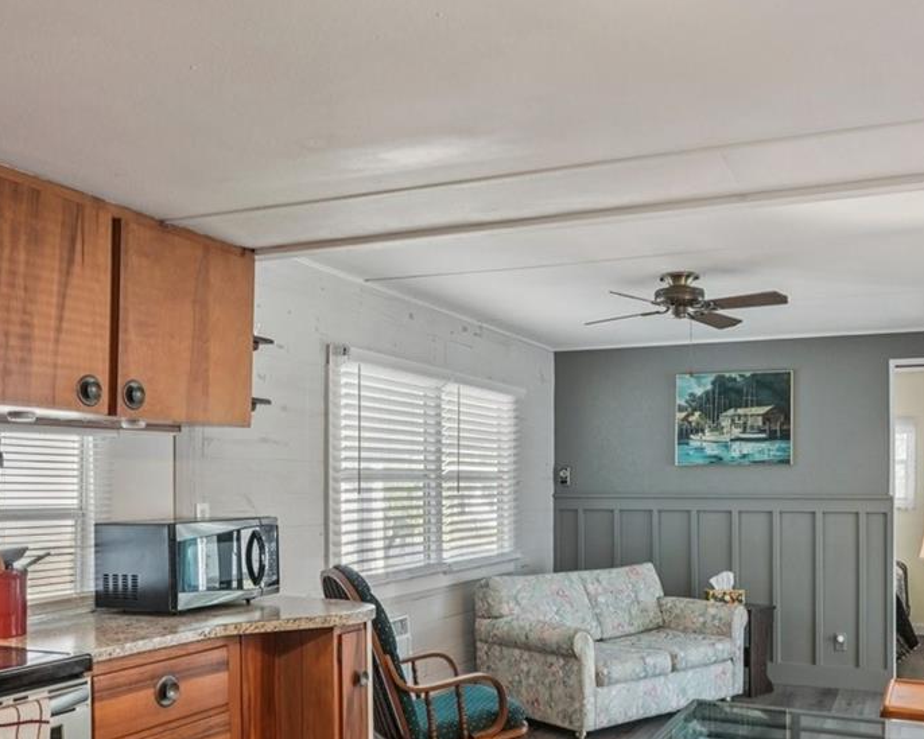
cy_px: 478
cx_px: 535
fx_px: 957
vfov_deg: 41.8
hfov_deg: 51.3
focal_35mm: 35
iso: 400
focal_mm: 16
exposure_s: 1/10
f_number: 8
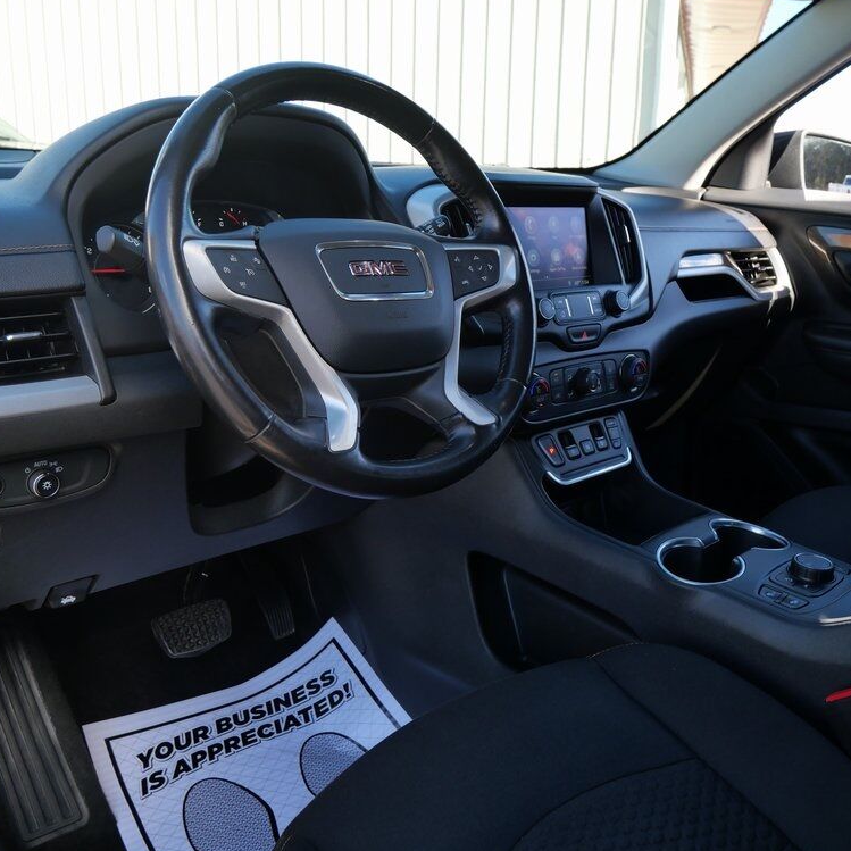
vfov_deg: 55.6
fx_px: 807
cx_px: 459
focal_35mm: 29
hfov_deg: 55.6
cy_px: 426
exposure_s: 1/160
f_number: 4.5
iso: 200
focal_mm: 12
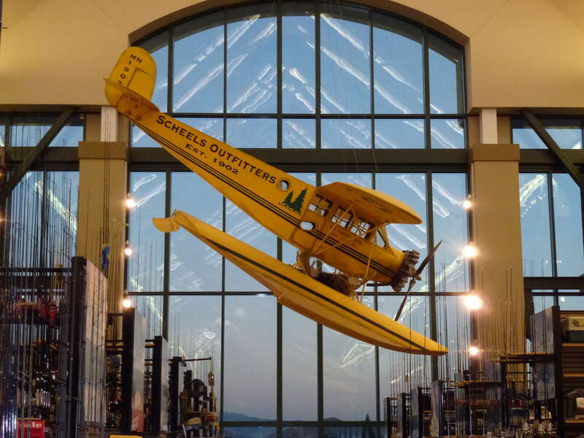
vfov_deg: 22.6
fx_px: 1097
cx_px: 292
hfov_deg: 29.8
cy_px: 219
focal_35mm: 65
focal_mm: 11.7
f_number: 4.6
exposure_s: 1/60
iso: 640
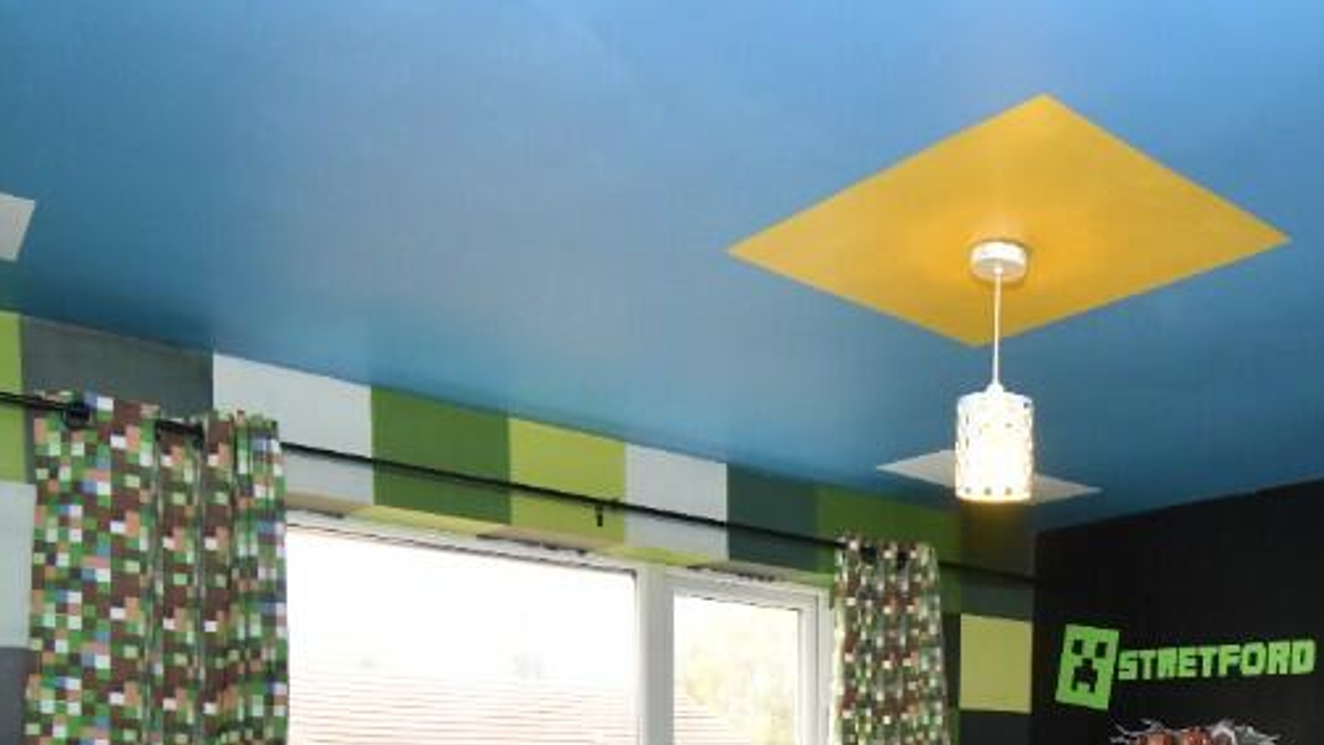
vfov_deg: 31.6
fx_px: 1123
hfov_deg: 58.5
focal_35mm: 32
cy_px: 857
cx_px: 961
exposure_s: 1/125
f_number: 4.5
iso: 900
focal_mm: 10
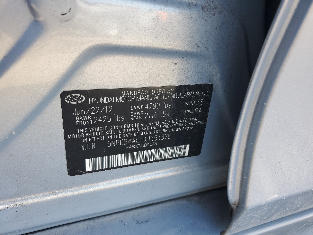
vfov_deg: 53.1
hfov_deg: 67.3
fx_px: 235
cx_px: 156
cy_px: 118
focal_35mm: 26
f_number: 1.5
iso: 50
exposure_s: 1/333
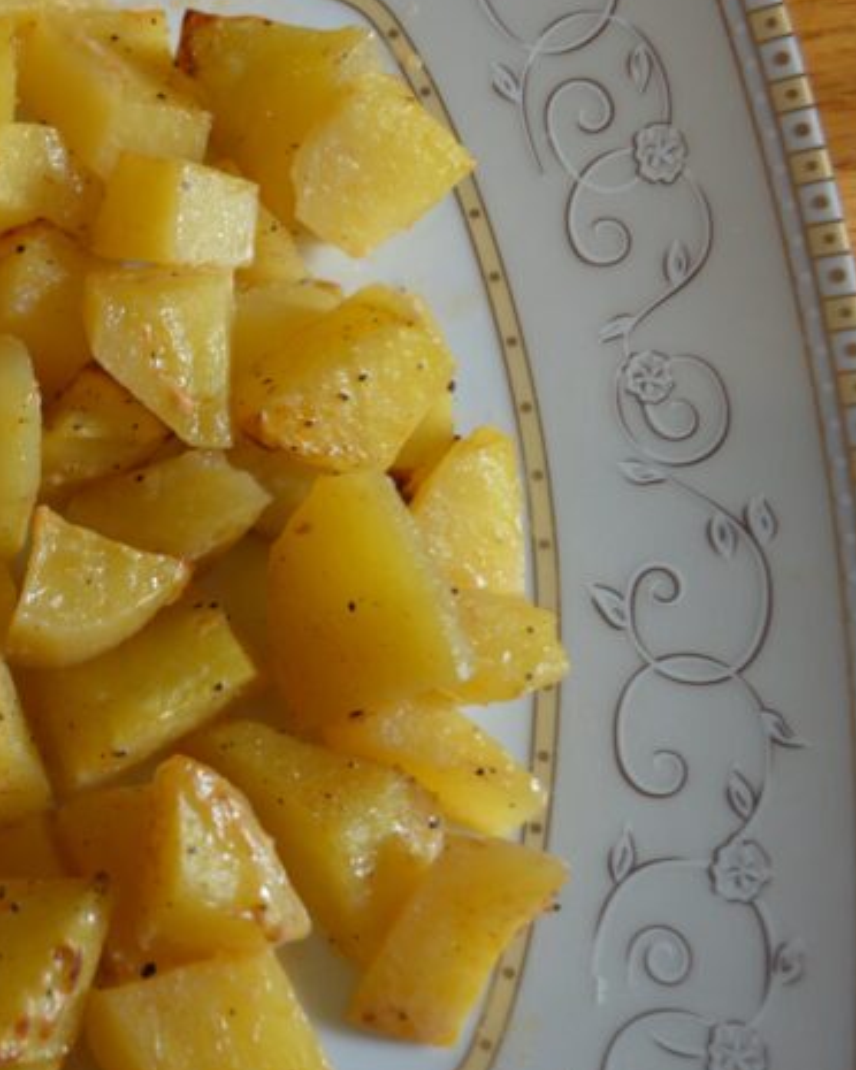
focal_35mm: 49
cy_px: 578
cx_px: -170
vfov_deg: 38.0
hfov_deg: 27.2
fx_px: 1552
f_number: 3.5
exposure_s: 1/30
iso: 160
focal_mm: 18
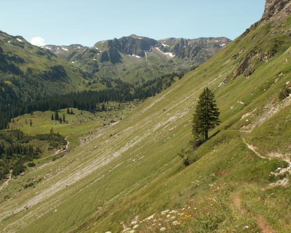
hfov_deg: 49.1
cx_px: 142
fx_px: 319
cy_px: 118
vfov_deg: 40.1
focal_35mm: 37
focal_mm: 5.86
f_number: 5.6
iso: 50
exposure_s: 1/200
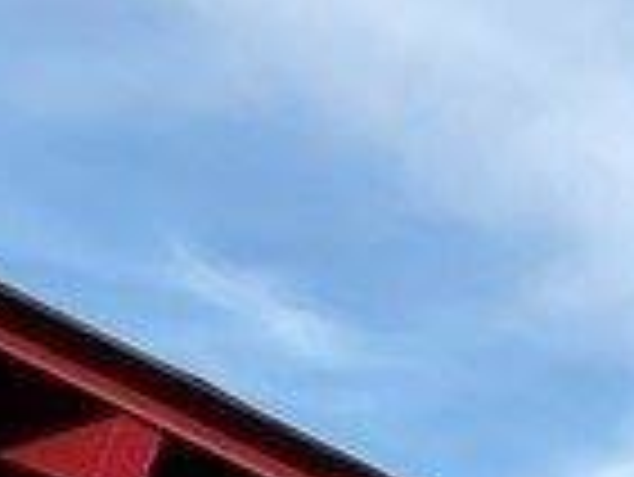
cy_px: 1647
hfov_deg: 7.6
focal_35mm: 210
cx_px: 2203
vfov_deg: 6.3
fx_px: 3849
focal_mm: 3
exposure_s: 1/642
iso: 16
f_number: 1.8
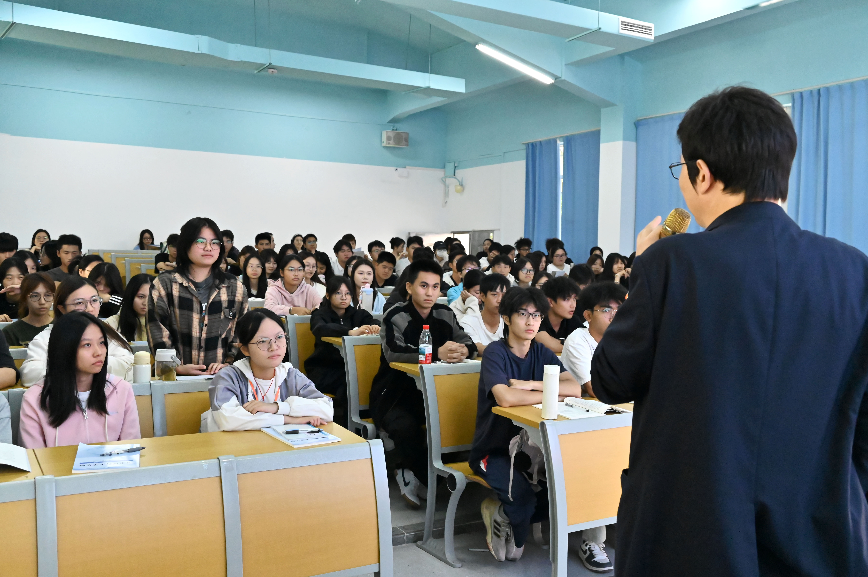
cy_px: 288
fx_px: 819
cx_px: 434
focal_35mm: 34
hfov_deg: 55.8
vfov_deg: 38.8
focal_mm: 34
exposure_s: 1/200
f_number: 7.1
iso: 10000
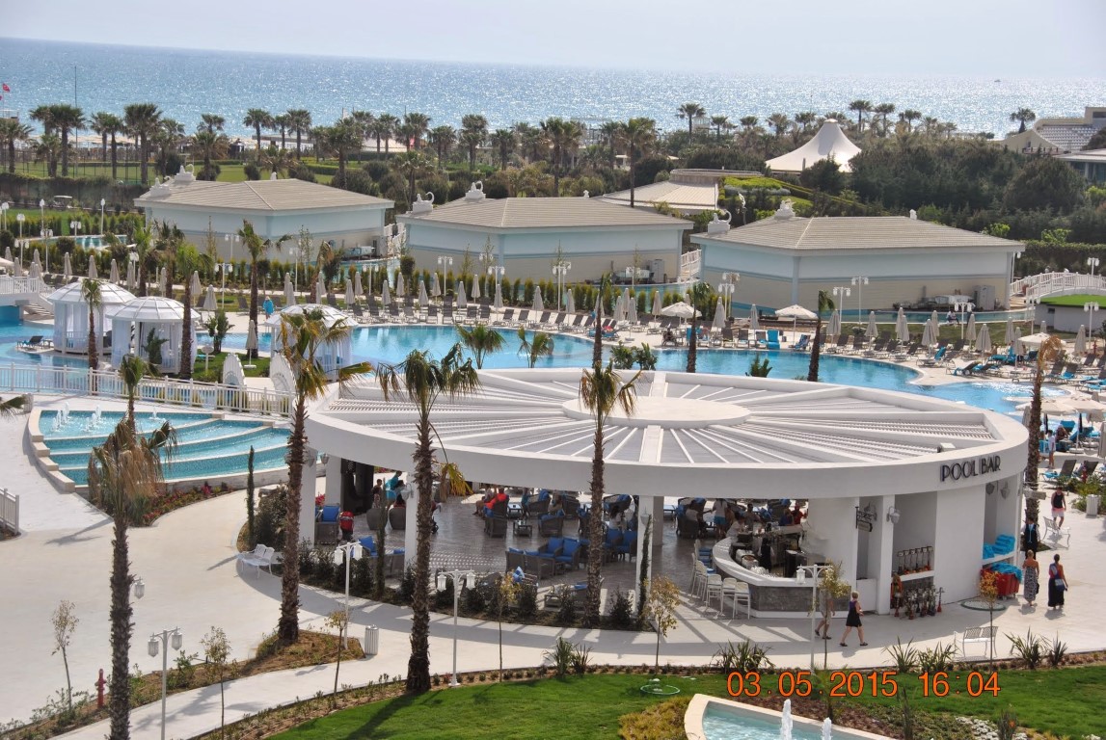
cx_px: 553
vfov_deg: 16.3
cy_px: 370
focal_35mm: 84
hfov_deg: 24.2
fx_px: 2584
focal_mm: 56
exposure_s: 1/800
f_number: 7.1
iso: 100
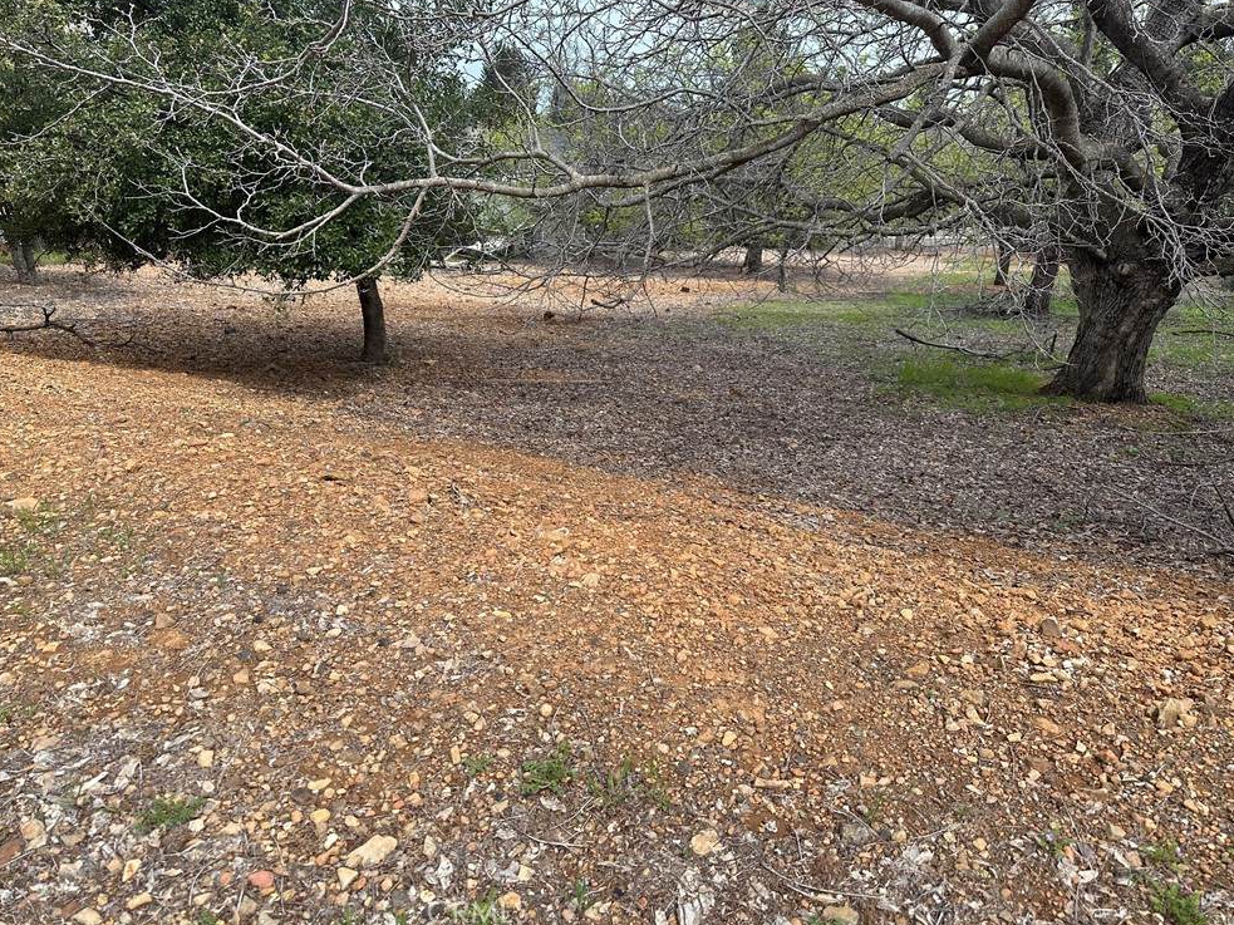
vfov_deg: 54.9
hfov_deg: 69.4
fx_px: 891
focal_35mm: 25
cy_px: 448
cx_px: 636
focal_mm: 6.86
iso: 80
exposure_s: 1/1664
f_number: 1.78
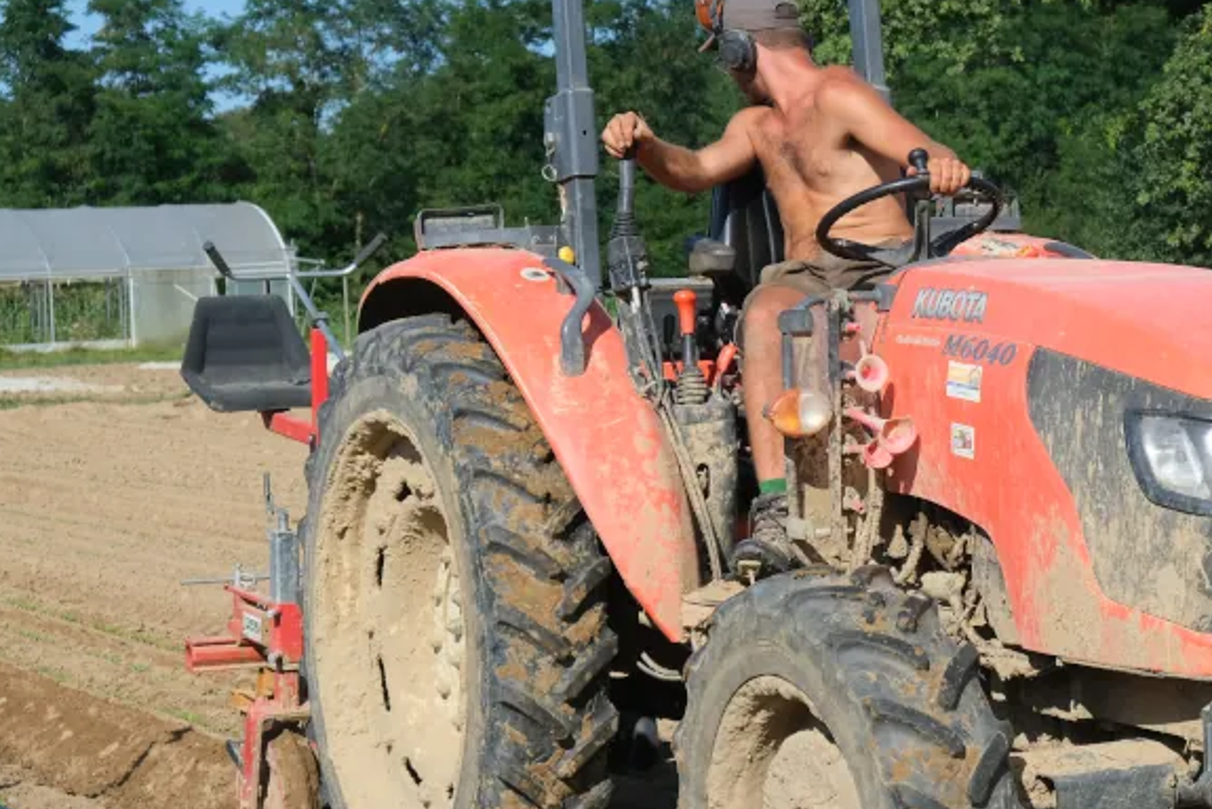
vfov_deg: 11.4
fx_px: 4042
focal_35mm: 120
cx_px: 957
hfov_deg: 16.9
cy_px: 456
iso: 320
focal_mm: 46.3
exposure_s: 1/750
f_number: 8
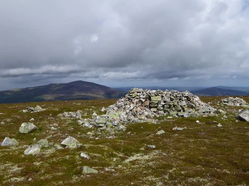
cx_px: 126
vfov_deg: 38.6
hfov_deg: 50.2
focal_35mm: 37
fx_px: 266
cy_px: 81
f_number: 3.5
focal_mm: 5.4
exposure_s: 1/1600
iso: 100
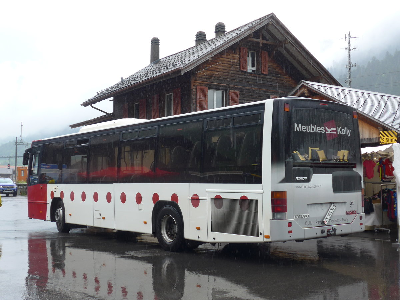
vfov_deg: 31.5
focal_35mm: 46
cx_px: 200
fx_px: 532
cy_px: 150
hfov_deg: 41.2
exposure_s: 1/250
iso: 80
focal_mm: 9.5
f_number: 3
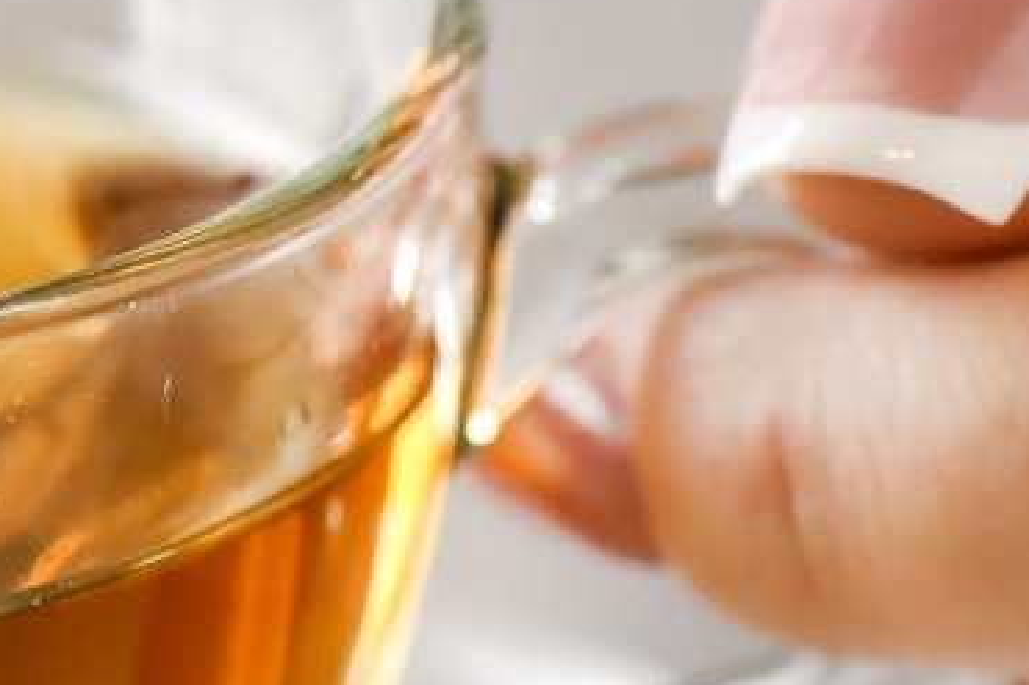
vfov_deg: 3.0
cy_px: 994
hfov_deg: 4.5
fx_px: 12942
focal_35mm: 453
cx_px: -682
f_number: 6.3
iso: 2500
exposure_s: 1/500
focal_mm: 105
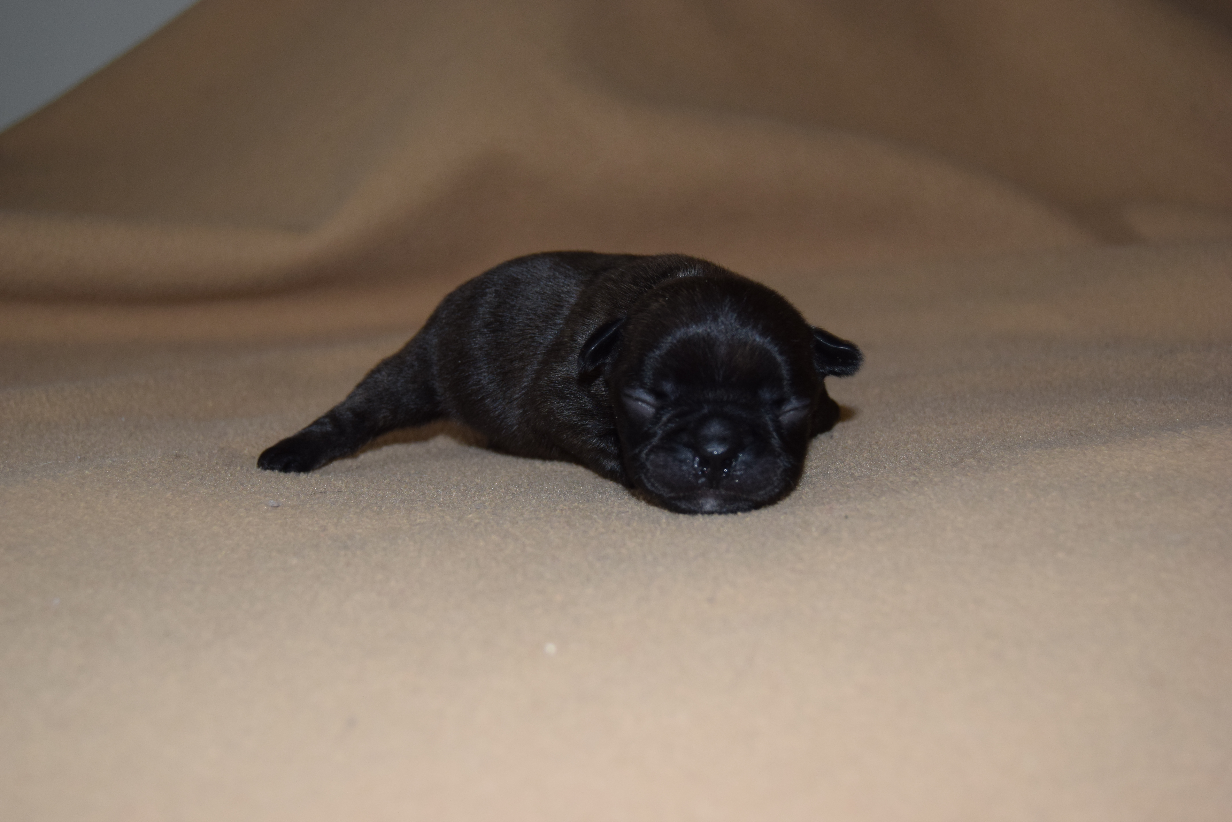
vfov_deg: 25.8
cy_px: 411
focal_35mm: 52
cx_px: 616
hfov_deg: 37.9
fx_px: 1797
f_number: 4.5
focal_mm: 35
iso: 720
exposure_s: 1/60
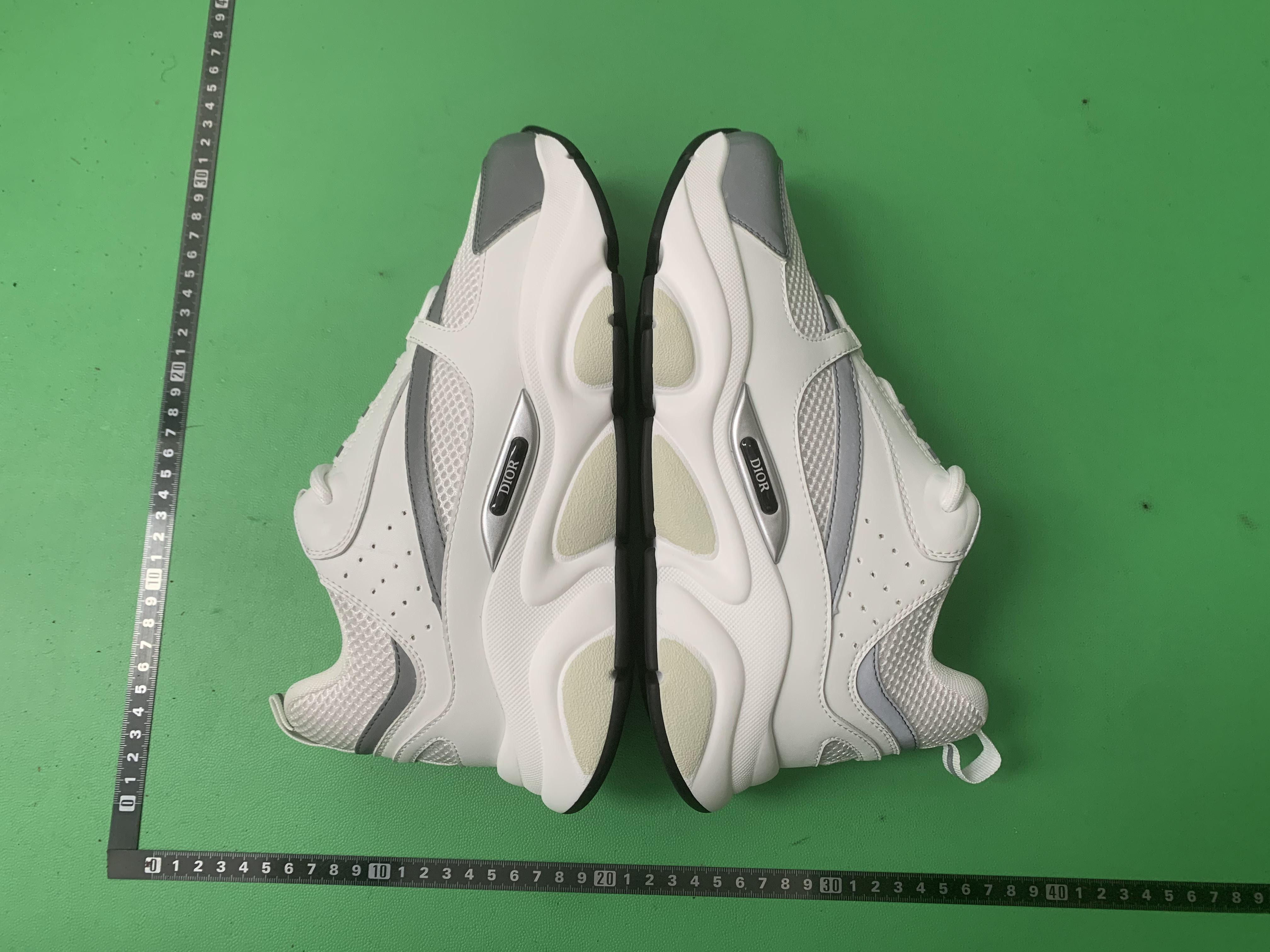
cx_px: 635
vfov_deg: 53.1
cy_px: 476
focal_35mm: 26
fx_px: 954
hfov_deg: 67.3
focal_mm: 4.25
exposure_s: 1/60
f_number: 1.8
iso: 100
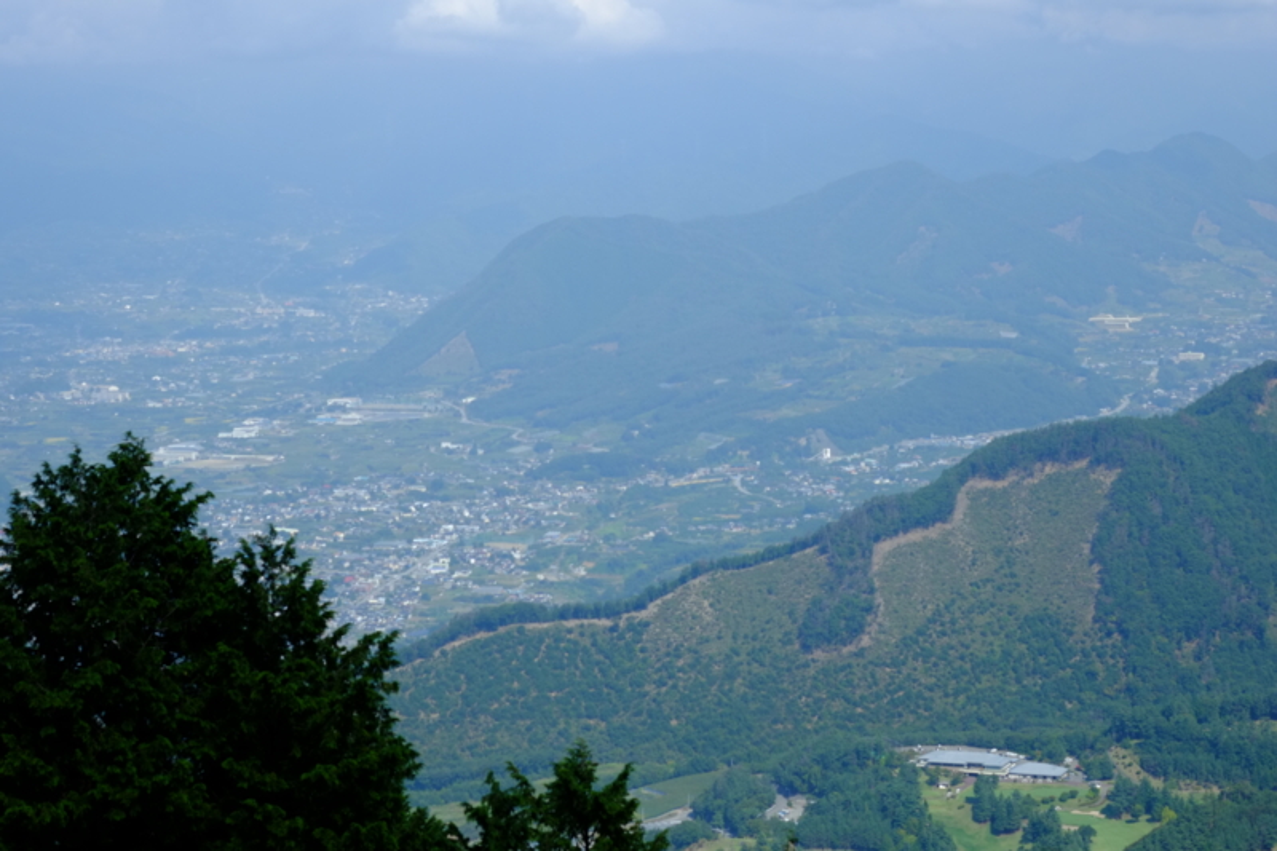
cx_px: 638
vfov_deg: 15.2
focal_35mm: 90
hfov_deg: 22.6
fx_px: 3192
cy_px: 426
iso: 500
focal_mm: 60
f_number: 8
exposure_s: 1/1100
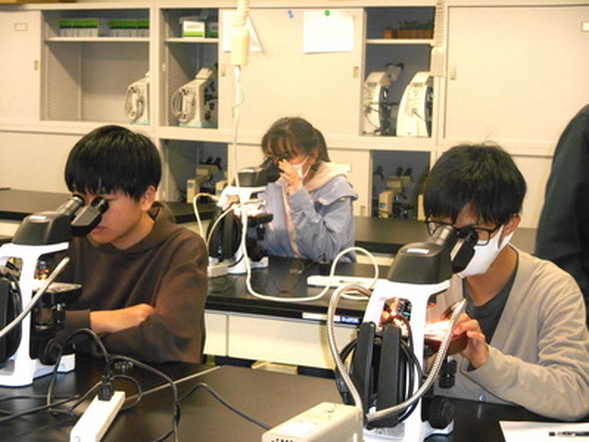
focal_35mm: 80
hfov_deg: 24.4
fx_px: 1361
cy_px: 221
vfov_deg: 18.4
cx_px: 294
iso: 500
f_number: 4.7
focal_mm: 14.3
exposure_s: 1/60
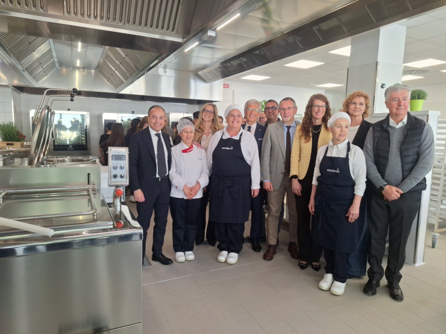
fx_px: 296
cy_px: 167
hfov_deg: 73.9
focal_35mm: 23
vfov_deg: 58.9
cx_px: 223
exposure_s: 1/100
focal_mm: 5.54
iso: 64
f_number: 1.8
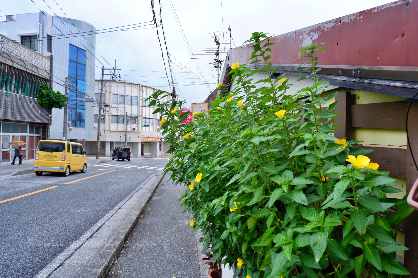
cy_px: 139
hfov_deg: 76.1
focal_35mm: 23
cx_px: 209
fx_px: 267
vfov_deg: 55.1
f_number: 8
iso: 200
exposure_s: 1/160
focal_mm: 15
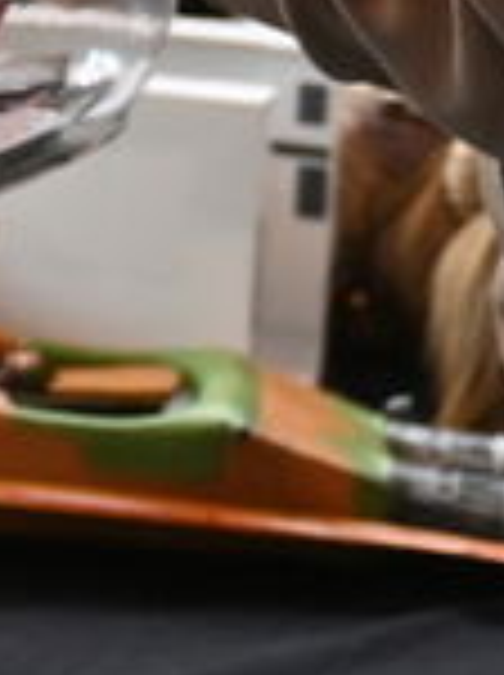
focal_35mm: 239
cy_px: -61
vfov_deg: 8.2
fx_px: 4653
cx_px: -1233
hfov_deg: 5.6
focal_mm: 31
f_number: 2.8
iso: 800
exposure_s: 1/200
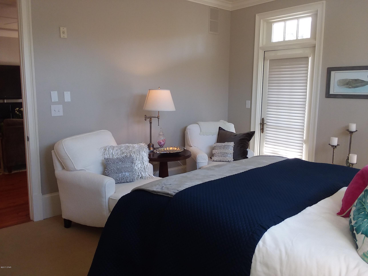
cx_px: 184
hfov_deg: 61.7
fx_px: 308
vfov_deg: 48.2
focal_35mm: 29
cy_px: 138
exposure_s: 1/40
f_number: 1.9
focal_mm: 2.47
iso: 50
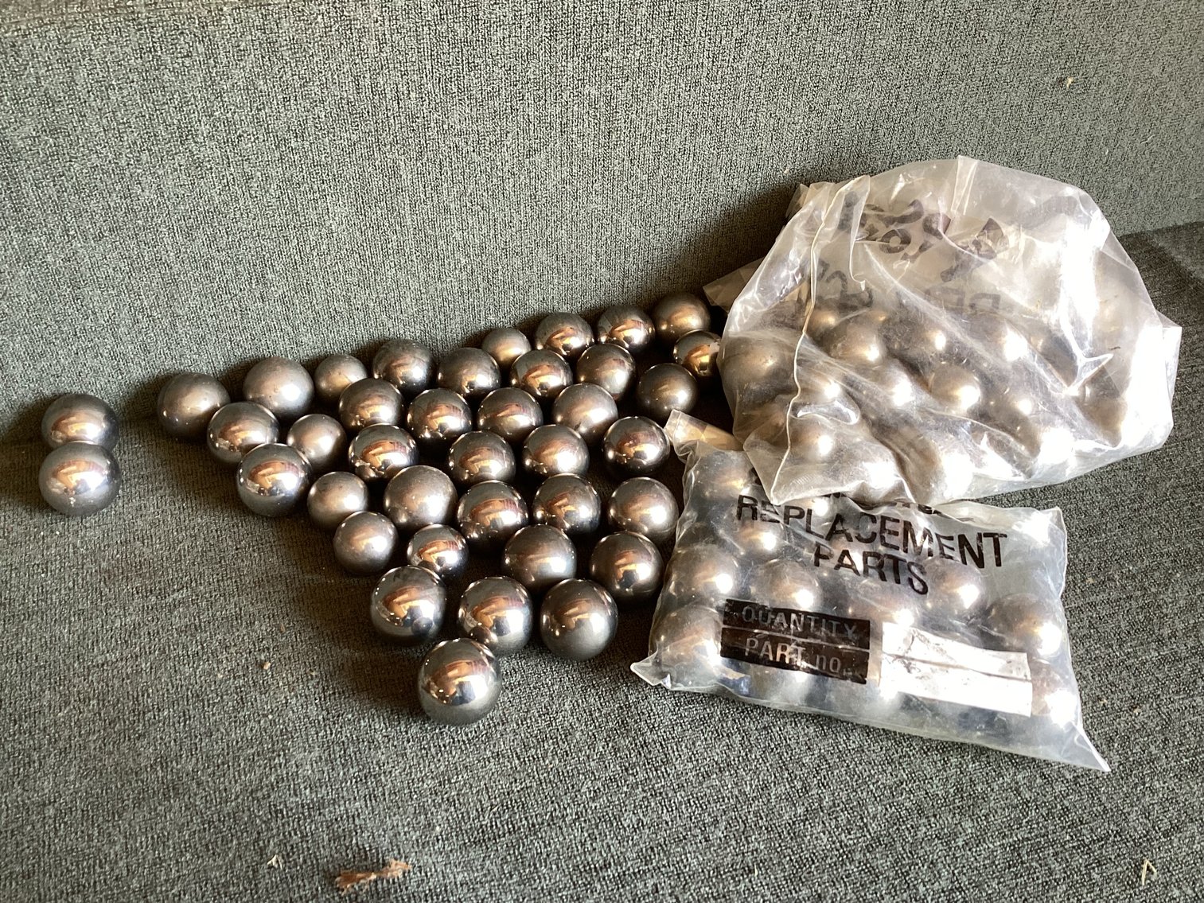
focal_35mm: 31
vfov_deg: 45.4
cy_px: 452
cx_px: 602
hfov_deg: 58.3
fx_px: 1078
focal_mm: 3.3
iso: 80
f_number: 2.4
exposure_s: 1/50
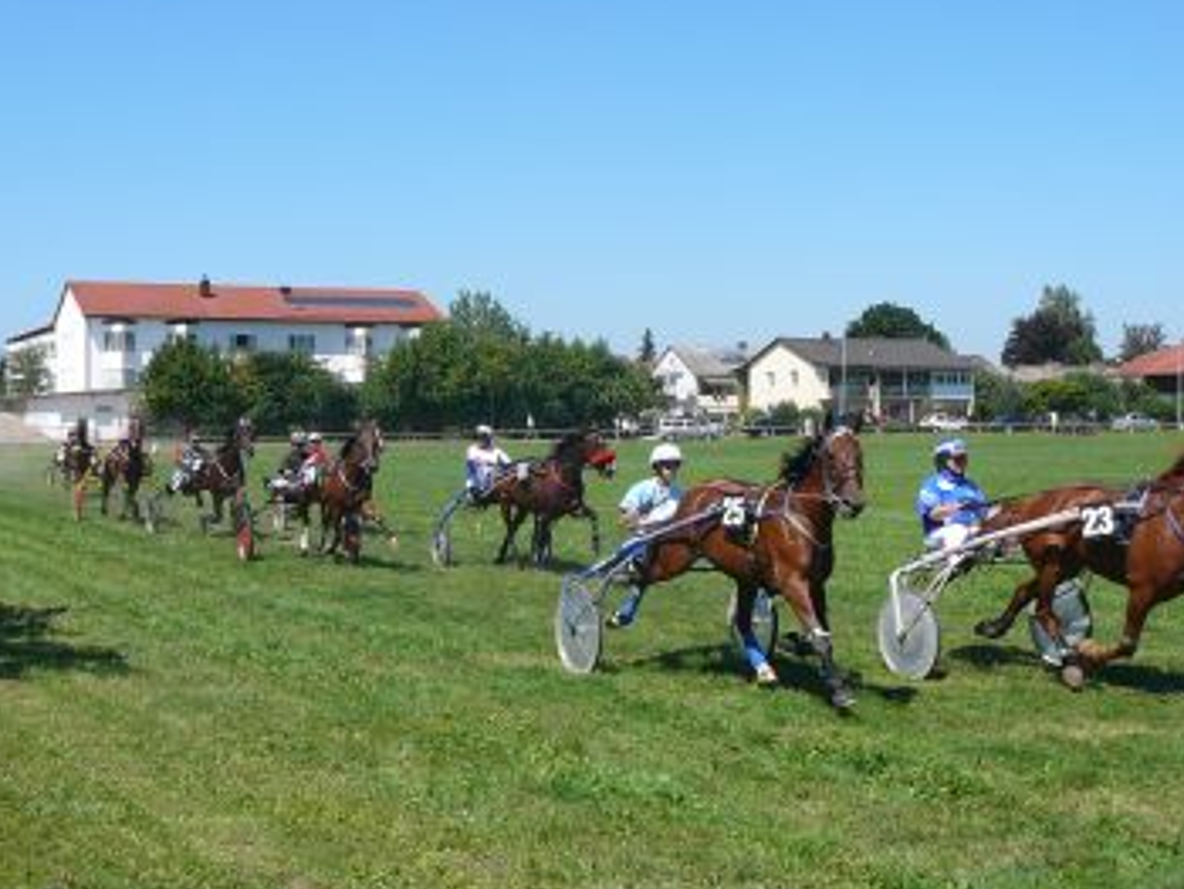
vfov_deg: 29.1
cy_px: 421
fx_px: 1711
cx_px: 650
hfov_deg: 38.1
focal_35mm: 50
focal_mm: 5.2
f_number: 5
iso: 80
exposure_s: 1/500
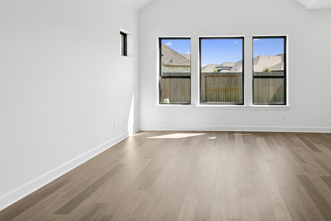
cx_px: 219
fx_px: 202
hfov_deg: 76.2
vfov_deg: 56.5
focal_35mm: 22
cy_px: 81
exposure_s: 1/10
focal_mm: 16
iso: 160
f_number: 9
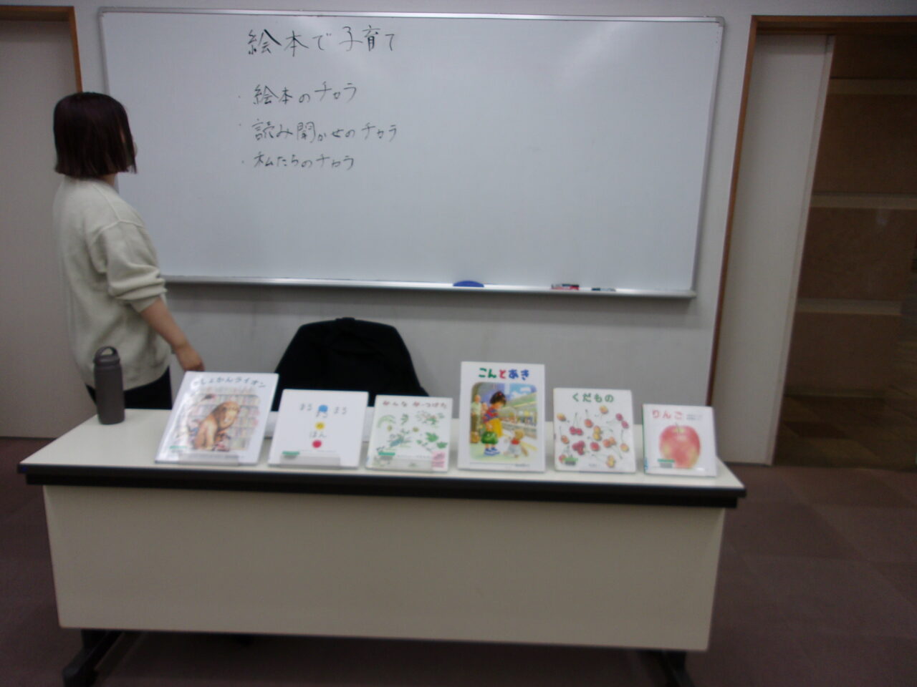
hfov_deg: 65.3
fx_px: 715
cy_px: 344
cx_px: 458
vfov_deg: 51.4
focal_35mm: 27
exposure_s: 1/52
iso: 80
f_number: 3
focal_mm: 4.9
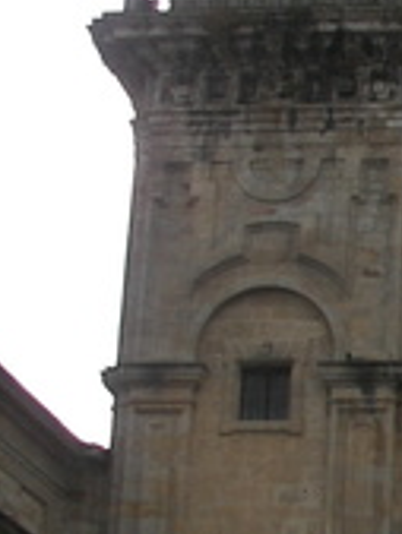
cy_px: 408
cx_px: 676
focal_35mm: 130
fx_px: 2010
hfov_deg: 10.8
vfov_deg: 15.1
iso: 50
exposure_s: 1/320
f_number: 2.8
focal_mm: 6.1
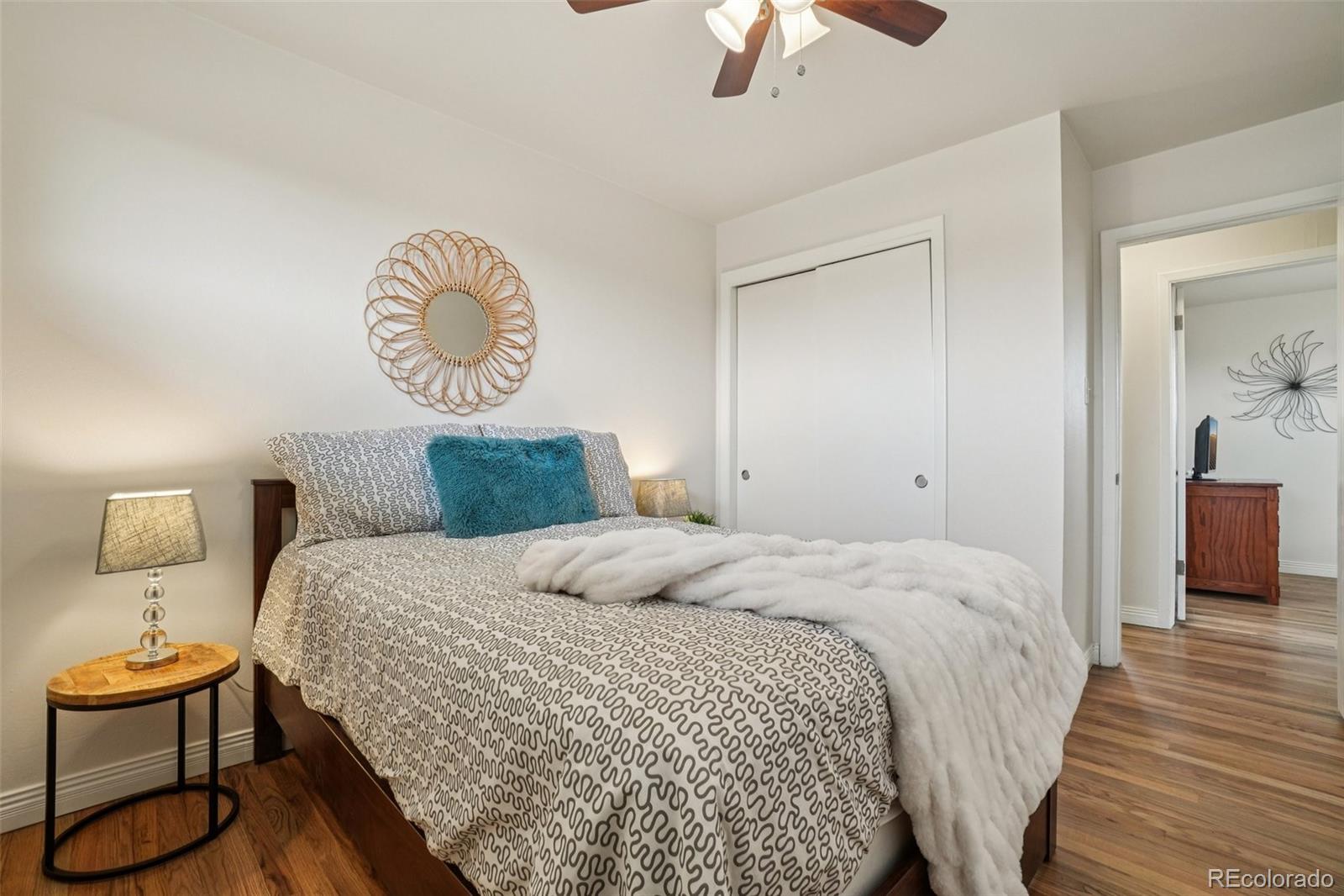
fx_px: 560
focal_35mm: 15
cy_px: 448
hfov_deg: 100.4
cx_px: 672
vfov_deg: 77.3
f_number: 8
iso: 400
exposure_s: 1/30
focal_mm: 10
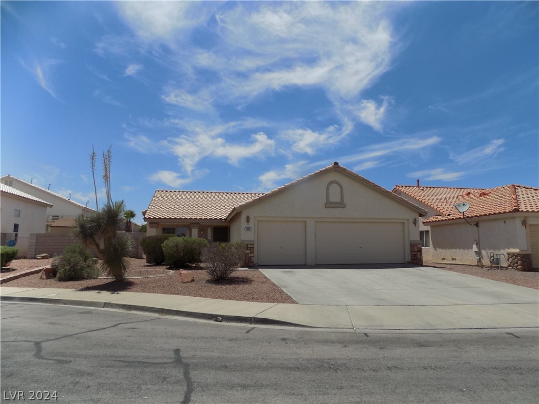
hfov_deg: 73.9
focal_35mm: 23
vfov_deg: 58.9
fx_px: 358
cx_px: 270
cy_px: 202
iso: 80
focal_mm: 4
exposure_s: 1/250
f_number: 9.9
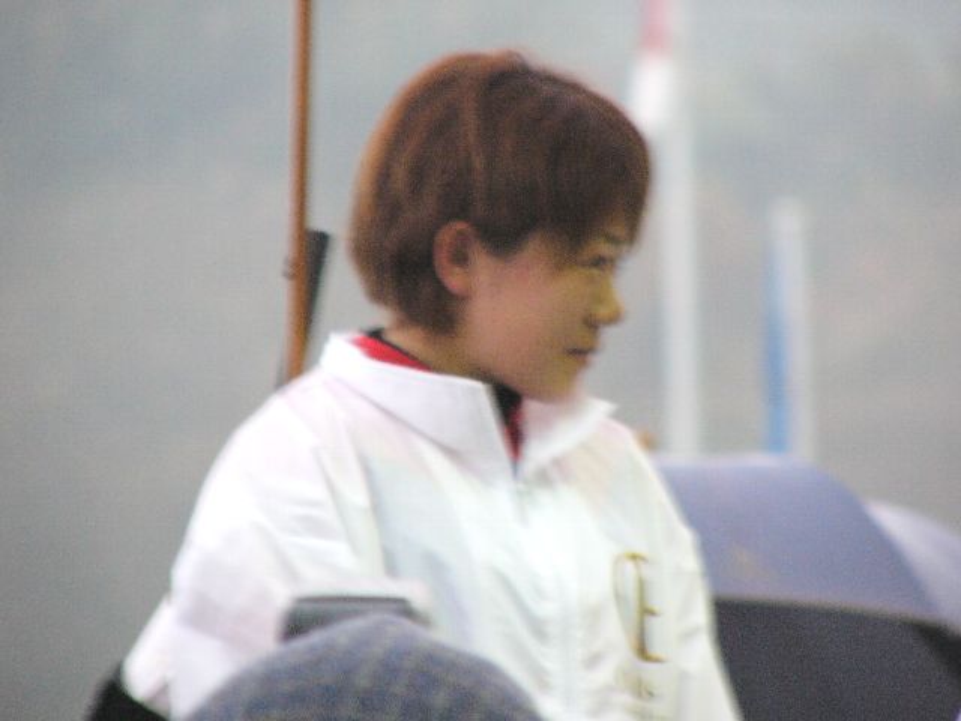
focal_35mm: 432
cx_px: 480
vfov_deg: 3.4
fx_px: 11993
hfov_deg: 4.6
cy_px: 360
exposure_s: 1/25
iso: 400
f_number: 2.8
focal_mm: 72
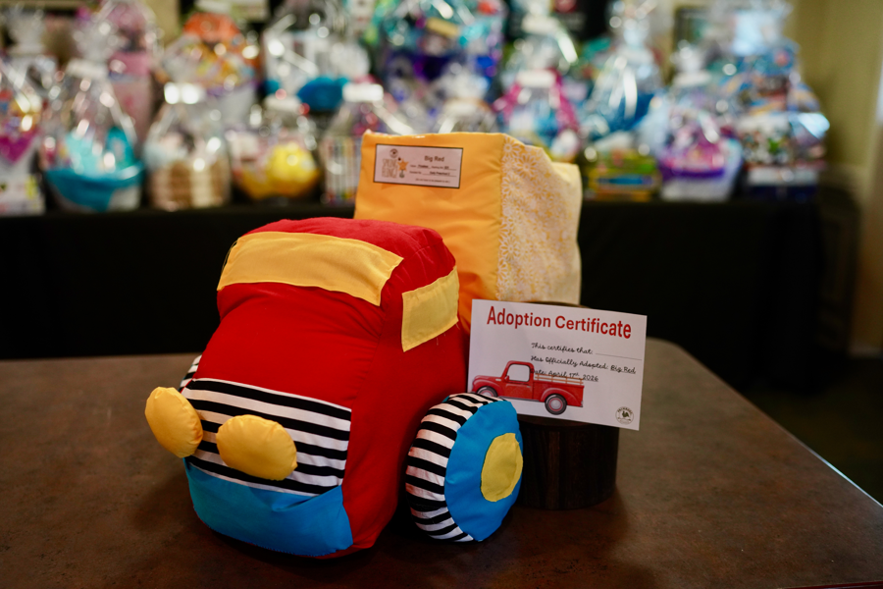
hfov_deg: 54.4
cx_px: 442
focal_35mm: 35
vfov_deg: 37.9
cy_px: 294
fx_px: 858
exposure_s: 1/160
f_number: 2.2
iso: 1600
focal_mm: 35
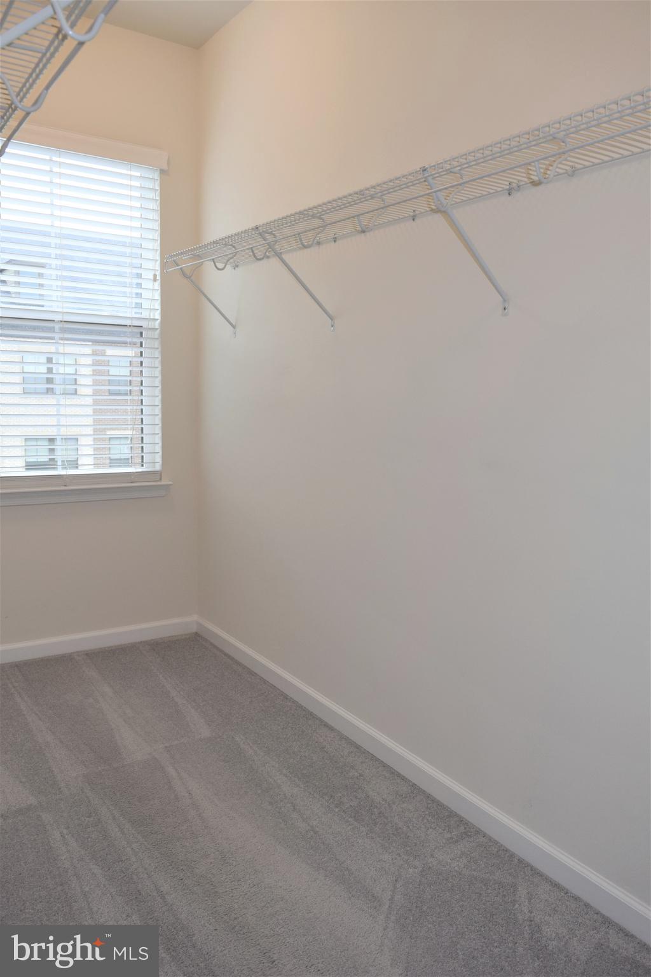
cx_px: 326
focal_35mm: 27
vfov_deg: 67.4
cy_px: 488
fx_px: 732
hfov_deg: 47.9
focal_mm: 18
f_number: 5.6
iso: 500
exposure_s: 1/125
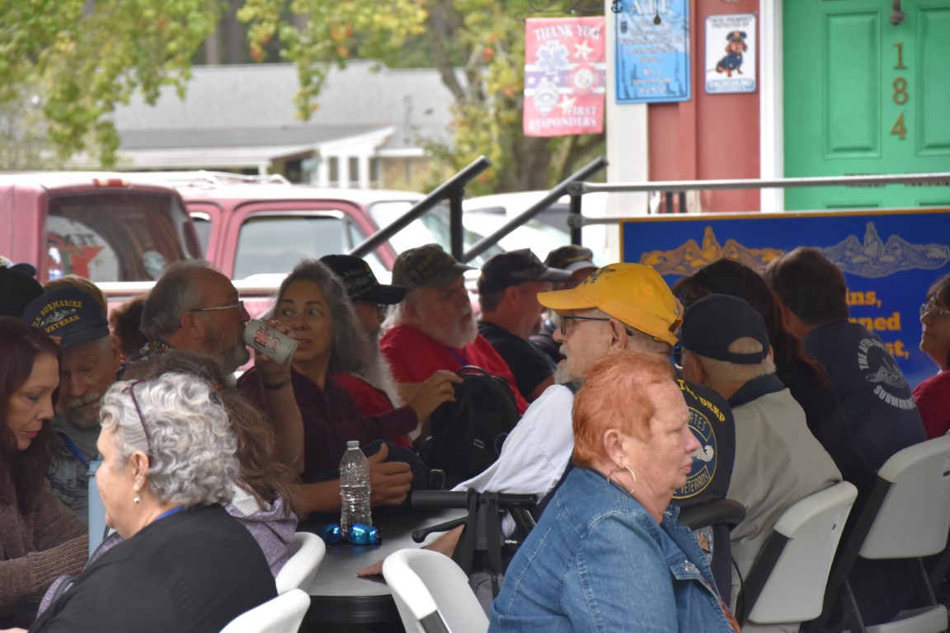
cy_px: 316
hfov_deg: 13.0
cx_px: 475
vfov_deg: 8.7
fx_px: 4156
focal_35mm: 158
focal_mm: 105
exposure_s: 1/200
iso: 800
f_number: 5.6
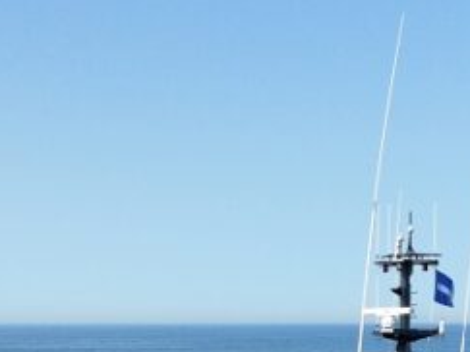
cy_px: 676
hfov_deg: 19.2
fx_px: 1371
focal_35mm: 101
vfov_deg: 13.0
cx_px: 395
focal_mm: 12.29
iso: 150
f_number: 2.8
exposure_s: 1/50
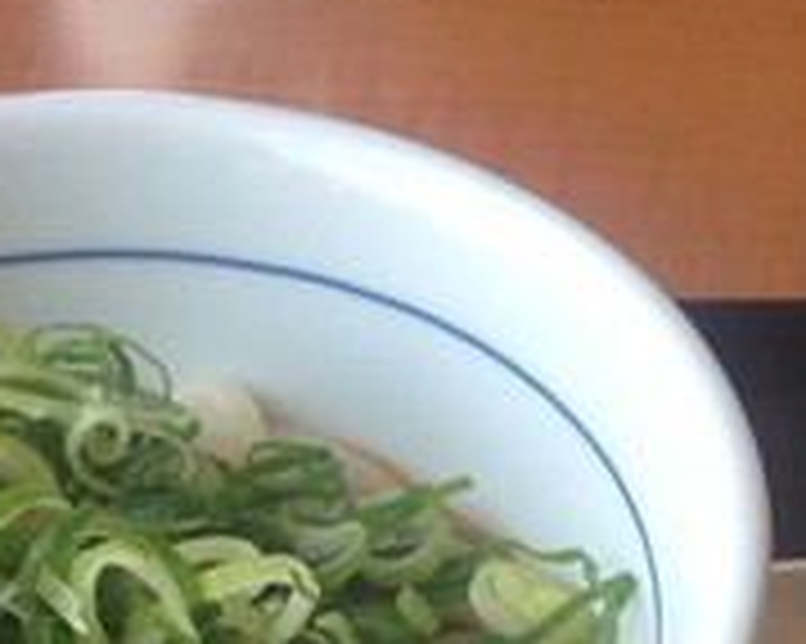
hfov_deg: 16.3
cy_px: 869
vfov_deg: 12.9
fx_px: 2742
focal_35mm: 115
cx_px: 865
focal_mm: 4.12
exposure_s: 1/120
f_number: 2.4
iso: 64
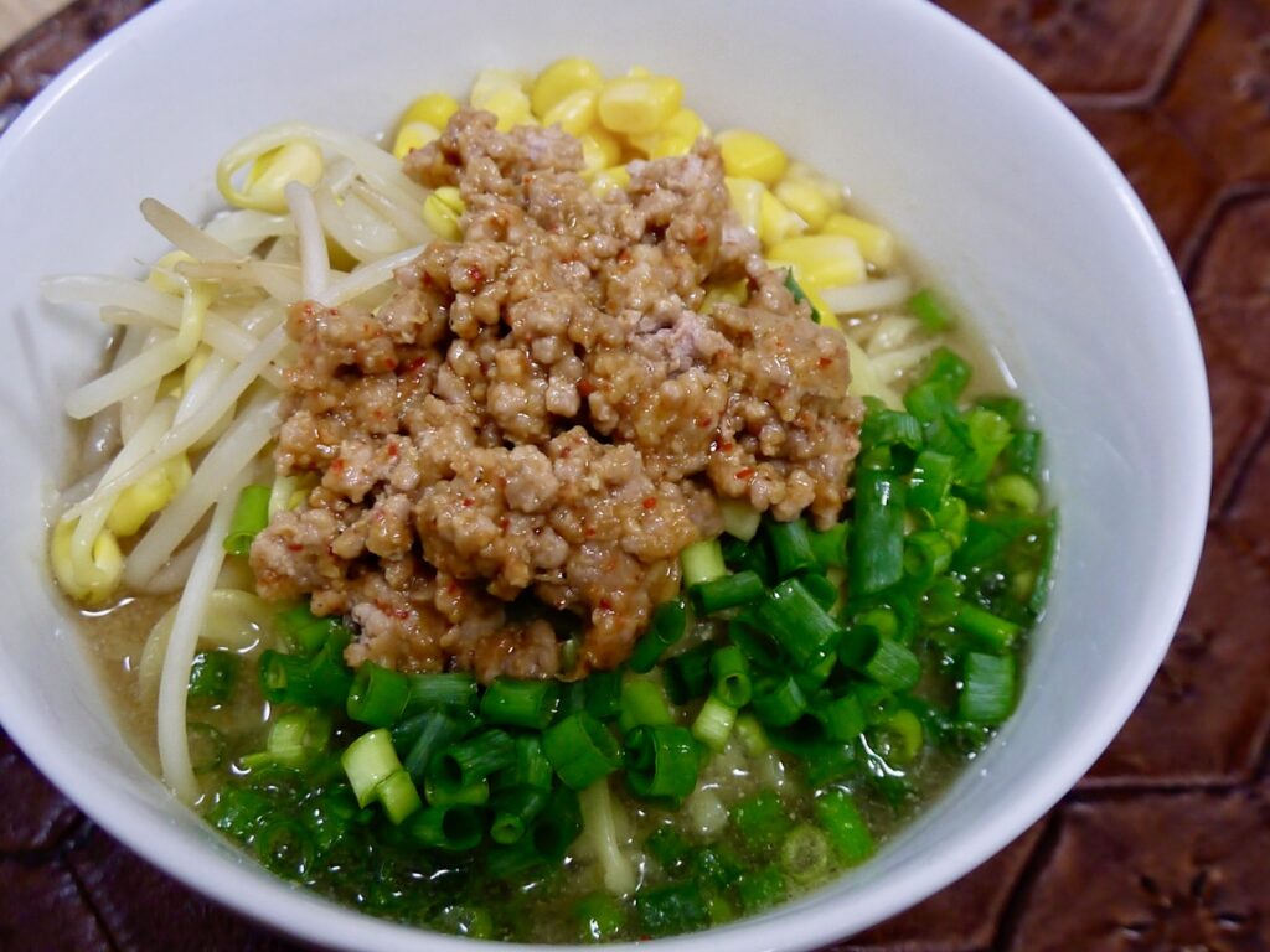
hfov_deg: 35.5
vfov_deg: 27.0
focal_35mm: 54
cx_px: 635
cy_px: 476
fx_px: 1981
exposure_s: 1/60
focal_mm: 14
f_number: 3.5
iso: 640
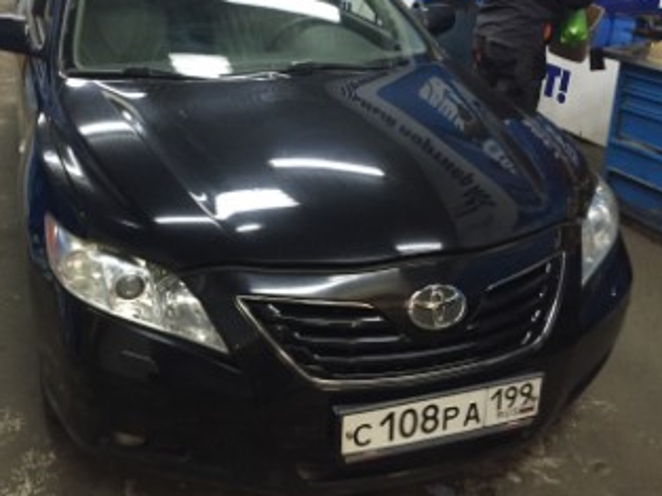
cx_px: 245
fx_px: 707
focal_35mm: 37
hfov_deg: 49.6
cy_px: 188
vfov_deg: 38.4
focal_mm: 4.15
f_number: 2.2
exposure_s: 1/33
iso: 250
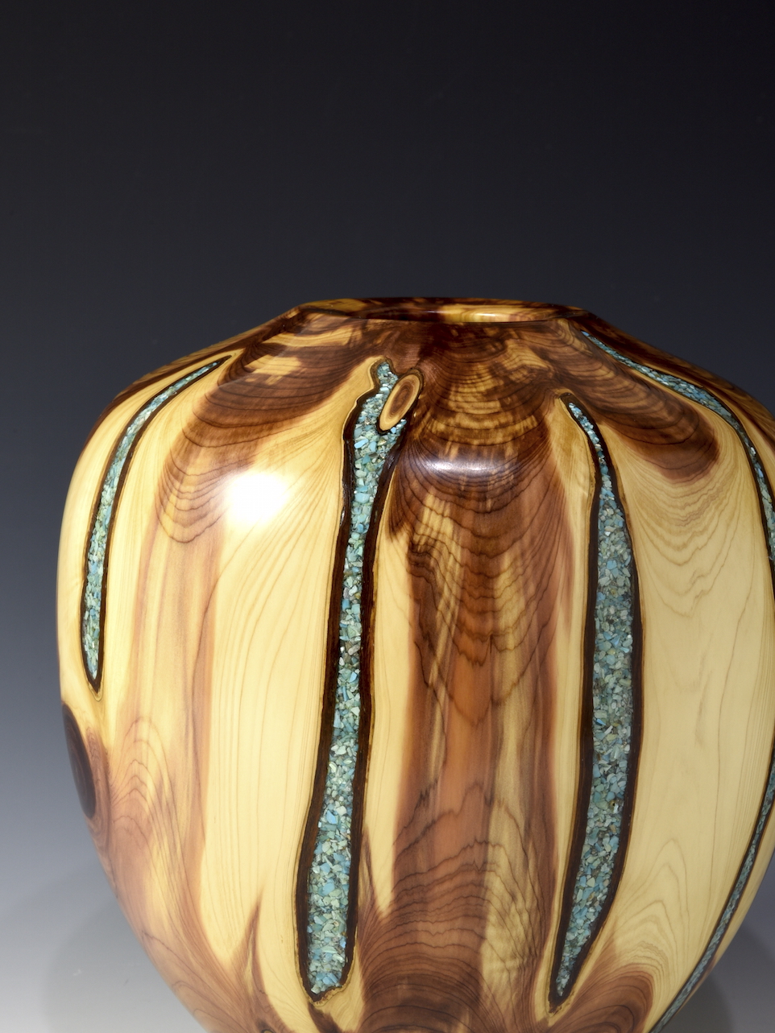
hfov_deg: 11.9
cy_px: 571
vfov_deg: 15.9
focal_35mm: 124
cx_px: 417
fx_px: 3702
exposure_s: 1/2
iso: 400
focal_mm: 92
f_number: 22
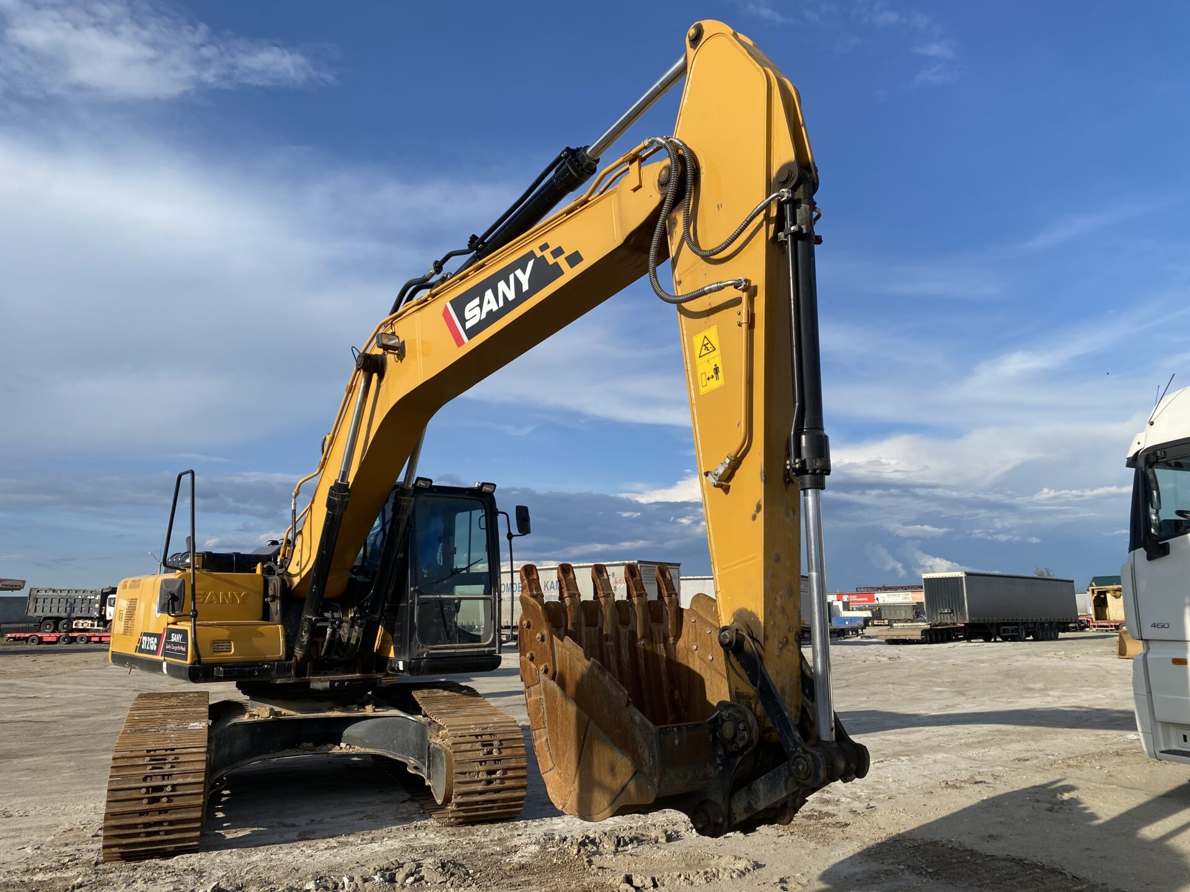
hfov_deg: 67.3
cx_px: 595
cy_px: 446
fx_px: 894
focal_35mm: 26
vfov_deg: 53.1
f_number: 1.8
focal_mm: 4.25
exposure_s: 1/2513
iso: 32
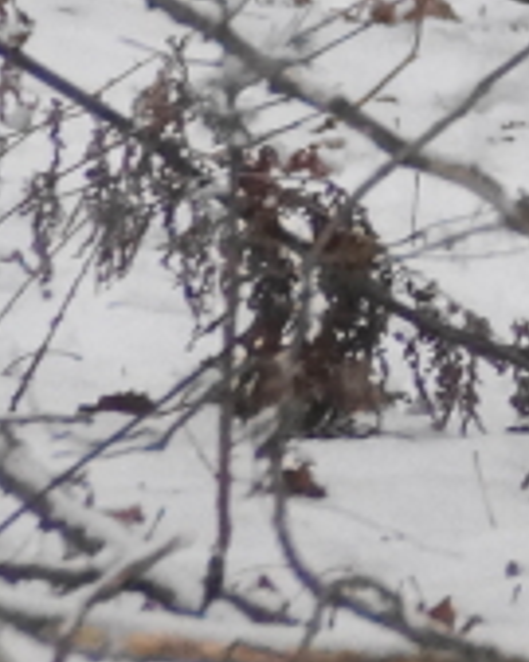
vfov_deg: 0.9
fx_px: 40782
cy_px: -125
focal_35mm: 2082
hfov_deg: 0.7
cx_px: 1434
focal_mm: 250
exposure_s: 1/400
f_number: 6.3
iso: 1600
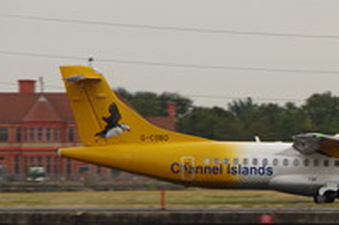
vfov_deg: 3.0
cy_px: 141
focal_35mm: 457
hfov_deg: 4.5
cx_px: 322
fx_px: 4296
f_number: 8
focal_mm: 135
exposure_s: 1/100
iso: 1000
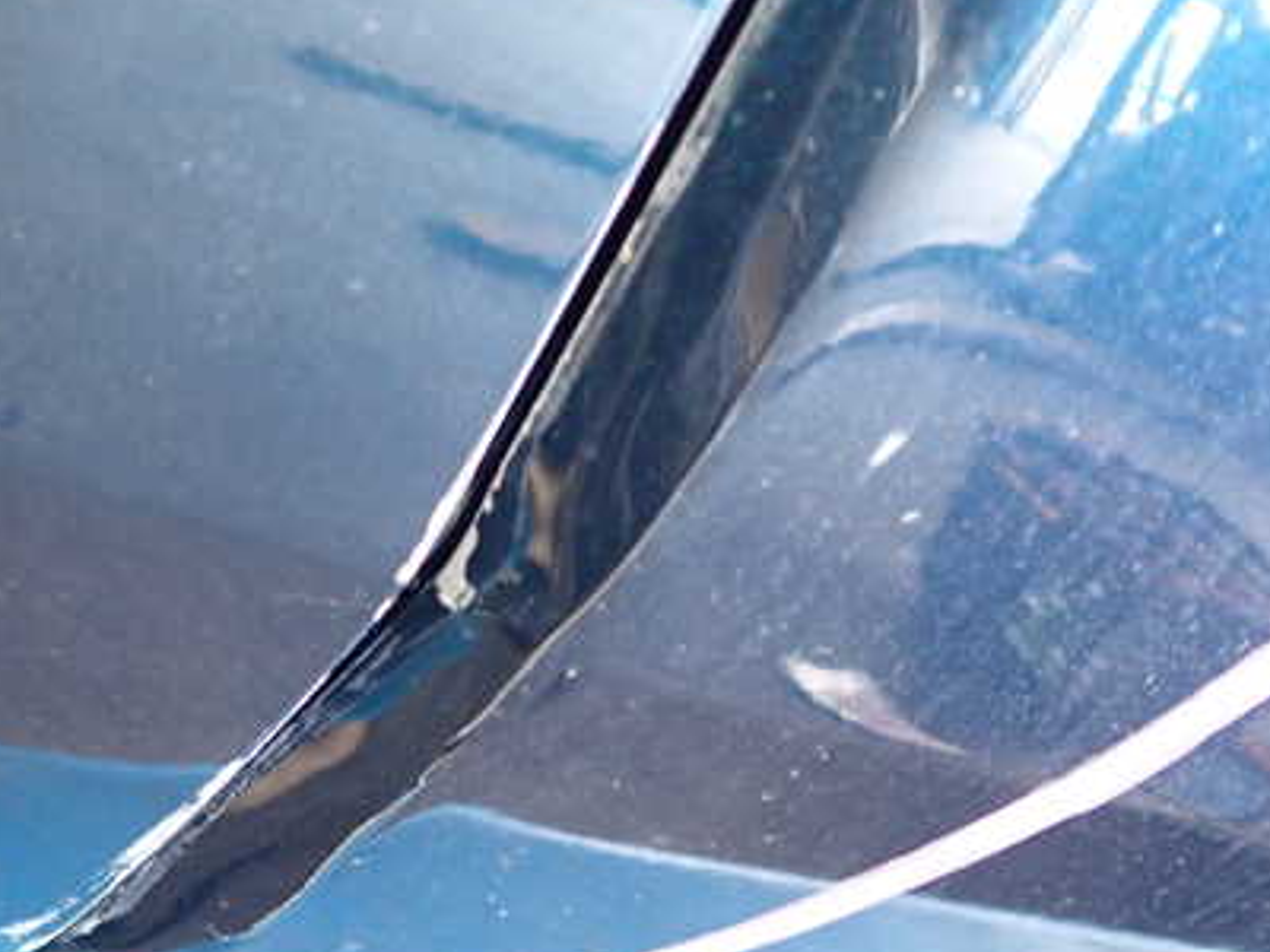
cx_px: 368
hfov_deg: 41.2
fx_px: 1651
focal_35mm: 45
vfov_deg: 32.1
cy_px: 546
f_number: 2.3
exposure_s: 1/30
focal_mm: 5.4
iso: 500
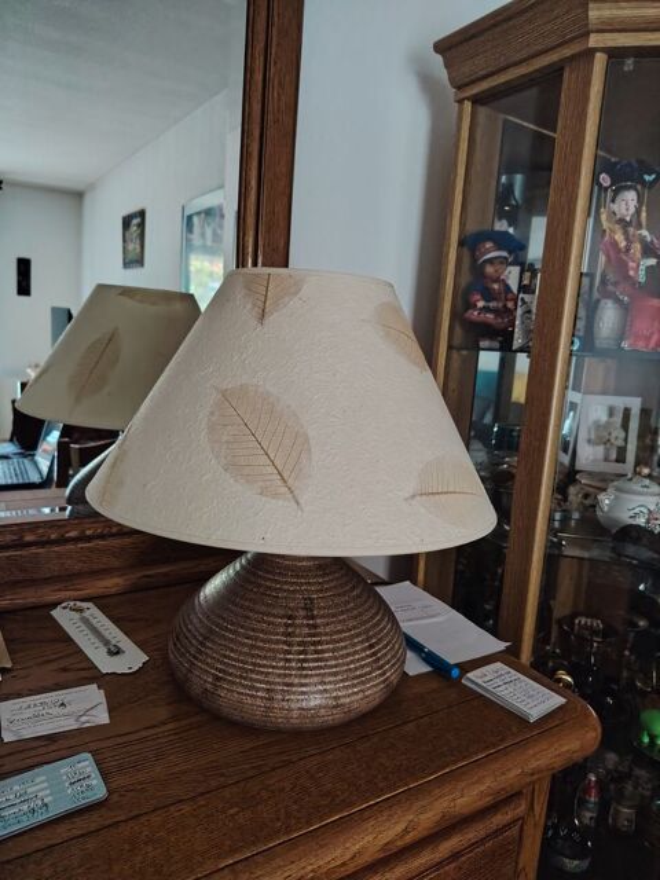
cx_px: 330
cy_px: 440
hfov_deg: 56.8
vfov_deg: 71.6
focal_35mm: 24
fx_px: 610
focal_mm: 5.25
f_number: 1.75
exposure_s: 1/16.7
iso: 5838
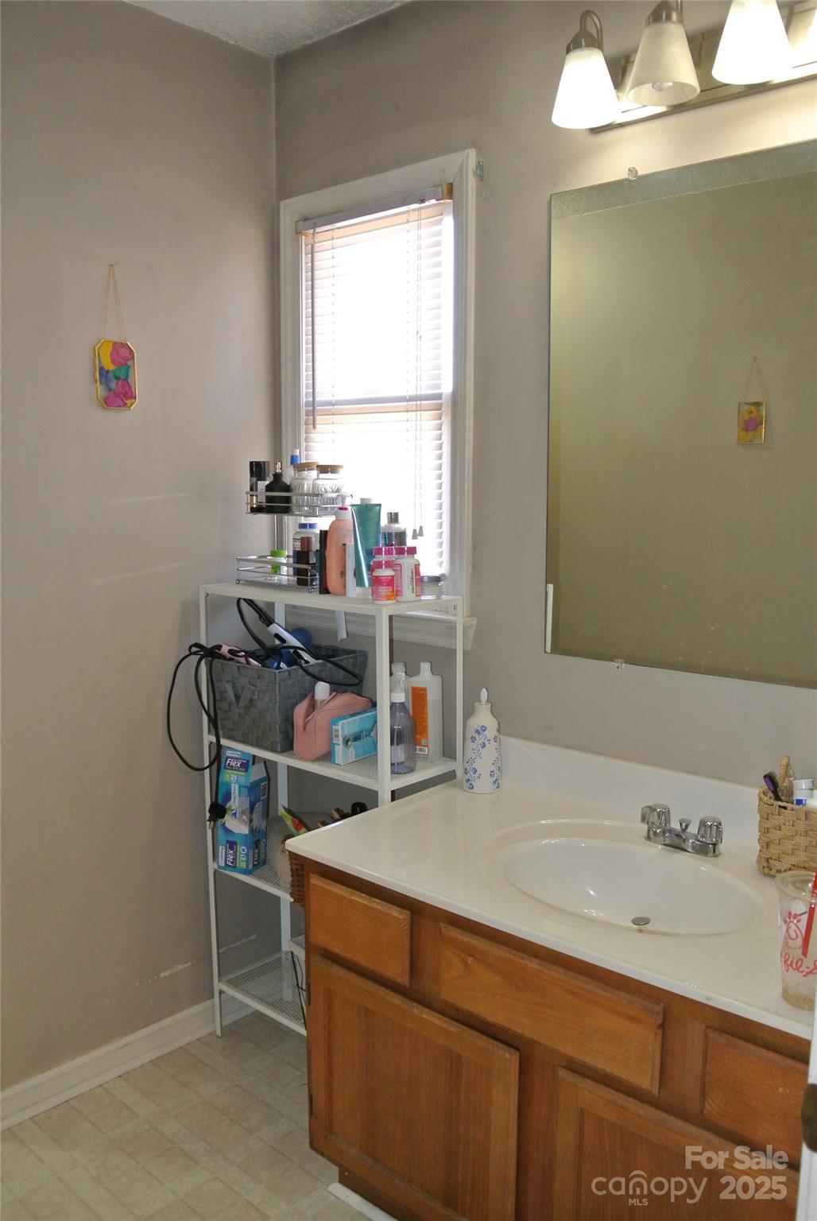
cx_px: 408
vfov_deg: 63.6
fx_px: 984
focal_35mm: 29
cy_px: 610
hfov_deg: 45.1
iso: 640
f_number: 3.5
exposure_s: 1/60
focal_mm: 11
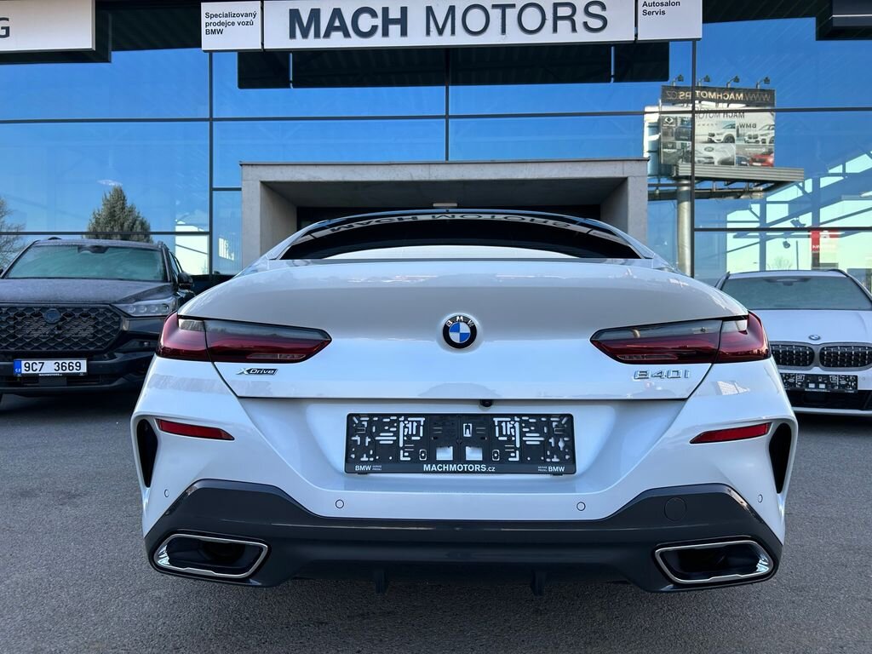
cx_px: 436
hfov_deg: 67.3
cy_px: 327
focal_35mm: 26
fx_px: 655
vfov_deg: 53.1
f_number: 1.5
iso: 50
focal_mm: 5.7
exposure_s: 1/808
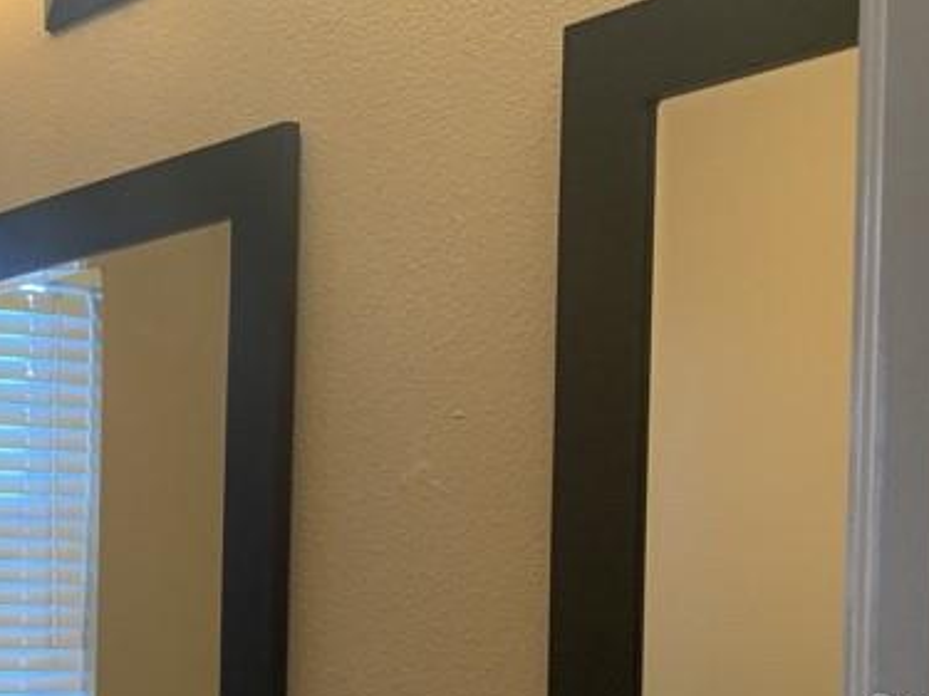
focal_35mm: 71
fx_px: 1905
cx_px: -168
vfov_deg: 20.0
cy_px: 711
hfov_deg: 24.9
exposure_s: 1/60
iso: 125
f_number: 1.8
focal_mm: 4.25
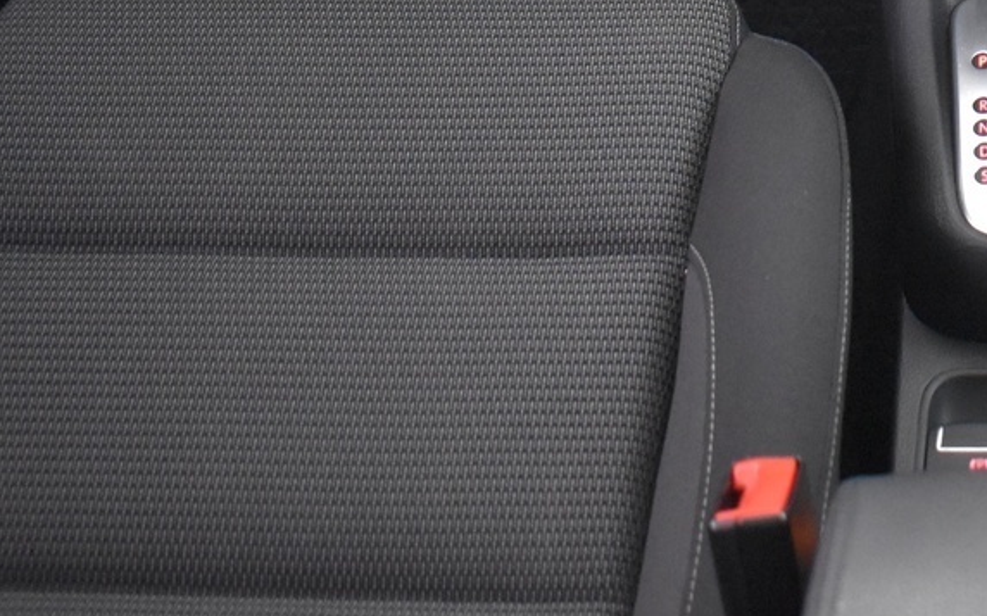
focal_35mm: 78
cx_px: 1122
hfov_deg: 24.5
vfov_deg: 15.6
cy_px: -269
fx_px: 2097
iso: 3200
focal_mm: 18
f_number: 3.5
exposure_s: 1/10
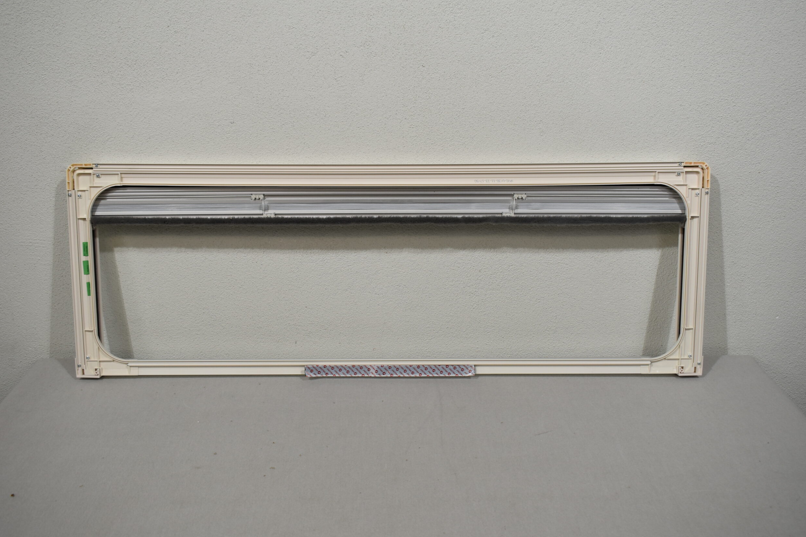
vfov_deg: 38.9
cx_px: 403
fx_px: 761
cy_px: 266
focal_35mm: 34
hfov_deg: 55.8
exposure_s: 1/125
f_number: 5.6
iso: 320
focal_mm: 22
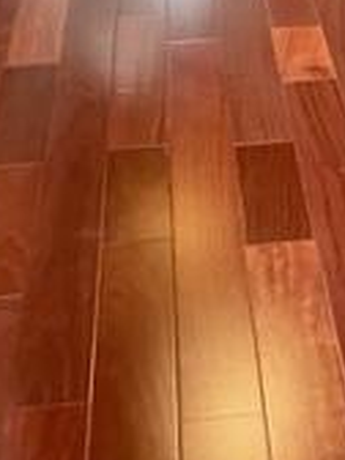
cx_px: 315
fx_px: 1316
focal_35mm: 99
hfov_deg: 14.8
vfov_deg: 17.2
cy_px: -298
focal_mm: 4.2
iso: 160
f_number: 1.6
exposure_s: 1/60
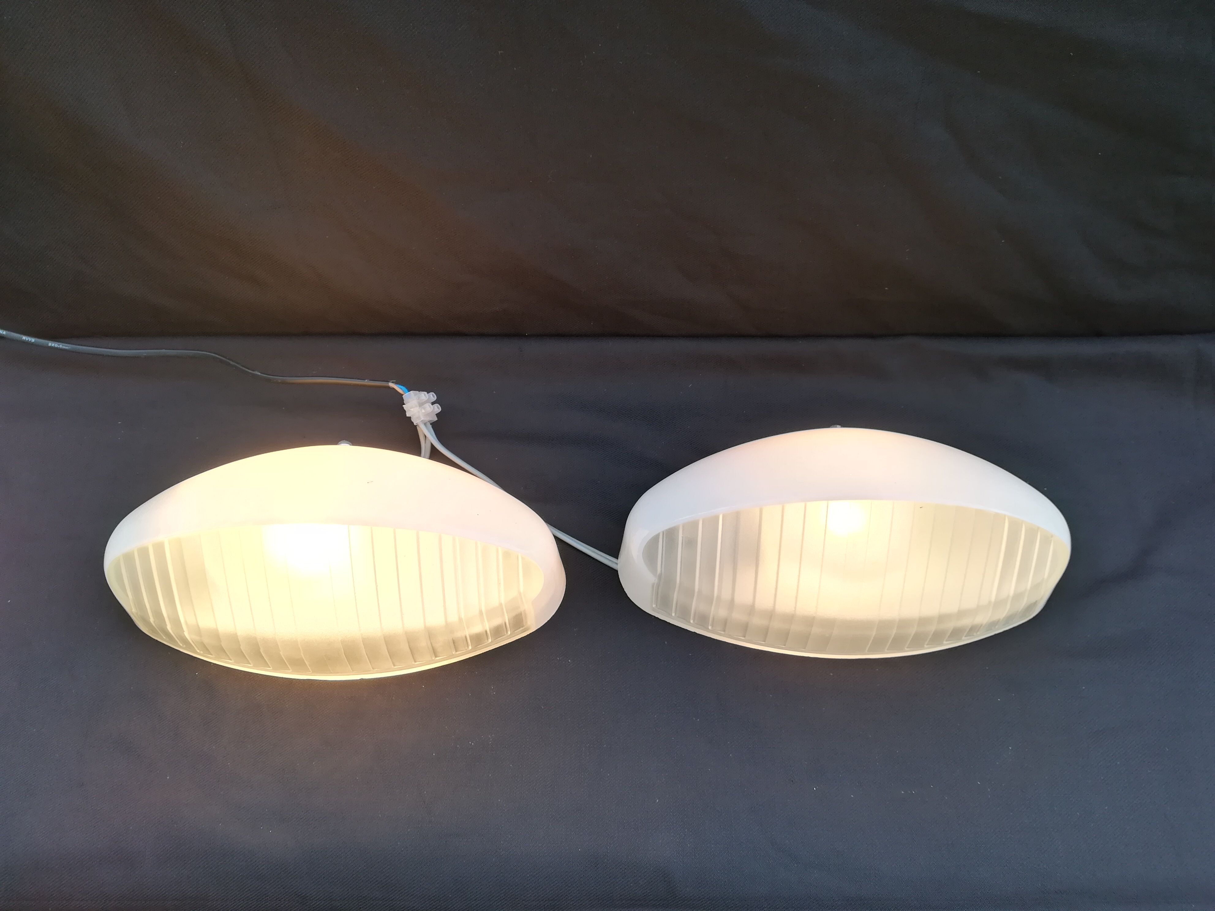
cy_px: 456
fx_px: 913
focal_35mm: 26
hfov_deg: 67.3
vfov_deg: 53.1
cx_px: 608
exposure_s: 1/215
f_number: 2.2
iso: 50
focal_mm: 3.83
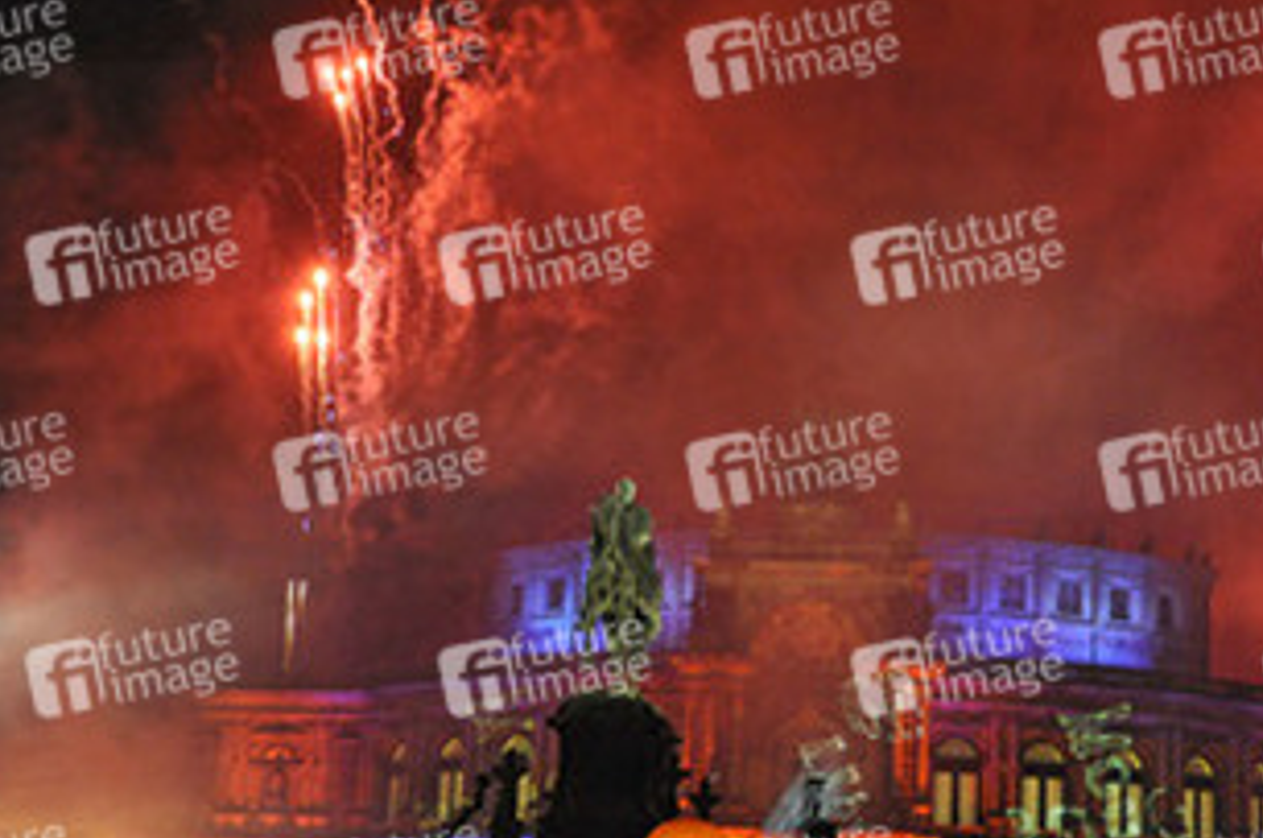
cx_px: 848
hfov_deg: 33.7
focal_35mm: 59
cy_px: 566
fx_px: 2067
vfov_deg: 22.8
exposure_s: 1/50
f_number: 5.6
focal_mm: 40
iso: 6400
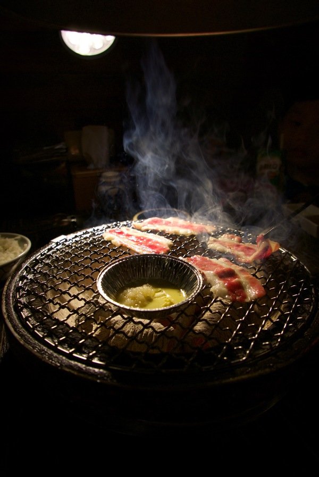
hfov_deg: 53.2
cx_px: 160
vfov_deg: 73.7
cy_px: 238
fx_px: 318
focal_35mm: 24
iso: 200
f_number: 2.8
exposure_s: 1/320
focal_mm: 10.9
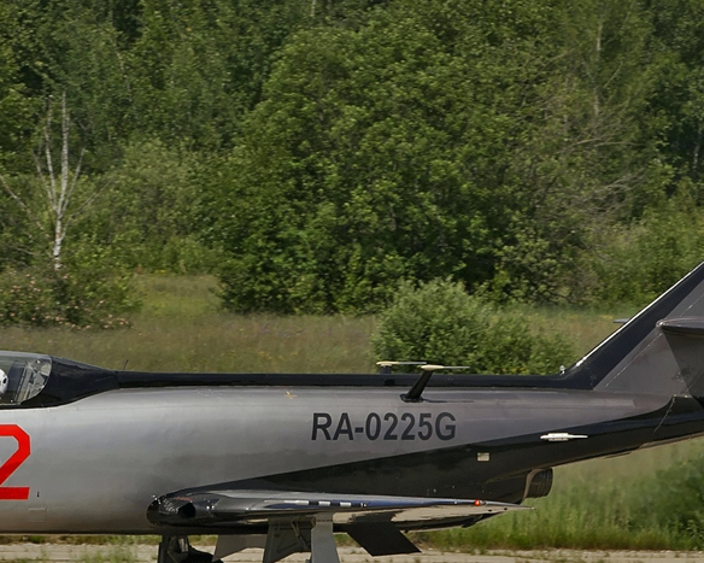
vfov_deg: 4.0
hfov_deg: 5.0
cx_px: 205
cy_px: 450
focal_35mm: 386
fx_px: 8041
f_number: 11
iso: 500
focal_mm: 200
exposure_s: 1/1250
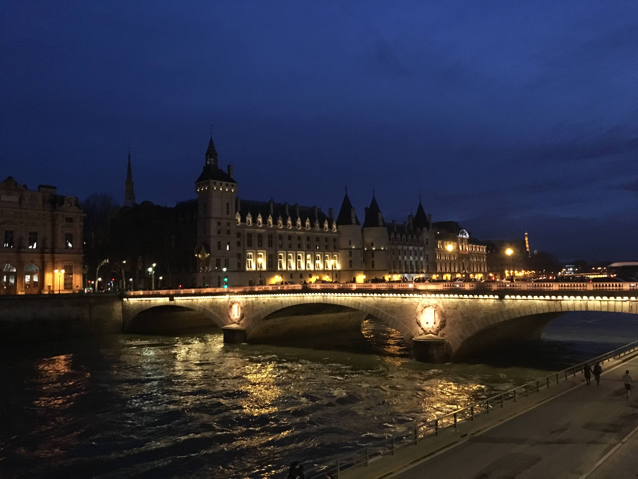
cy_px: 240
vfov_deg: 48.2
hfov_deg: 61.7
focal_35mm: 29
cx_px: 319
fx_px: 534
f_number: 2.2
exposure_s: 1/17
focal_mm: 4.15
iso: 400
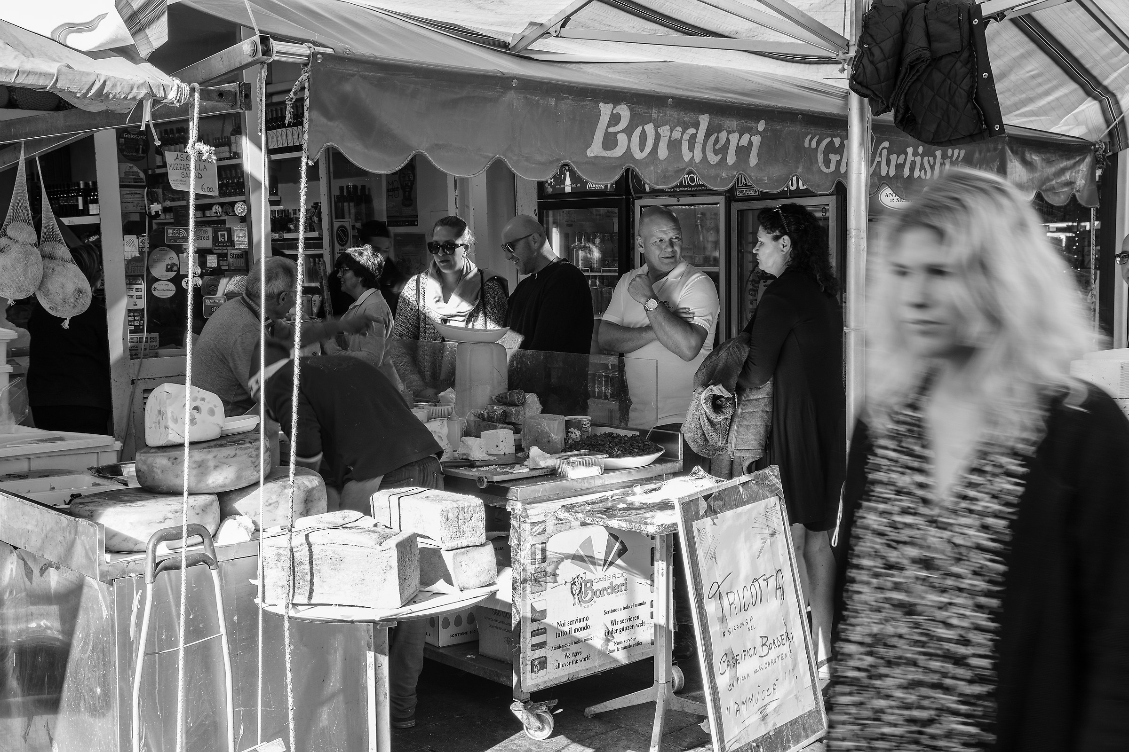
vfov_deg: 31.9
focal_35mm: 42
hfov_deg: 46.4
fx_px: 1317
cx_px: 564
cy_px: 376
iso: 100
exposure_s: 1/30
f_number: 7.1
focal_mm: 28
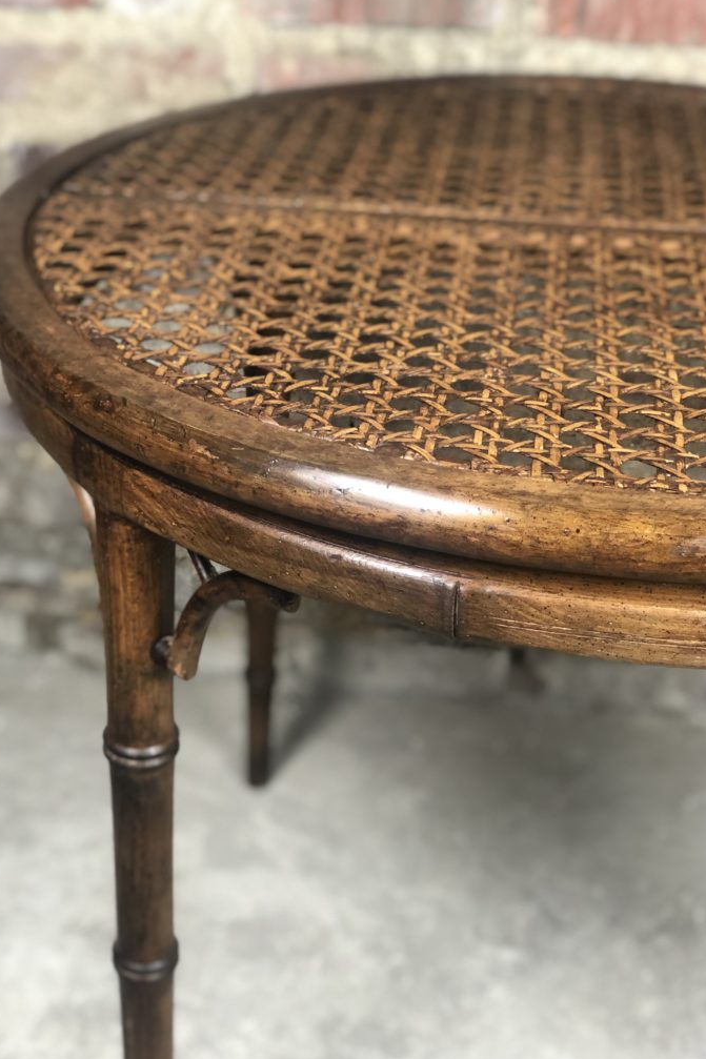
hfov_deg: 24.6
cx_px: 338
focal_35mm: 55
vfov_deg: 36.3
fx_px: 1618
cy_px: 526
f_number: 2.4
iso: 125
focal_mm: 6
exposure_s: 1/25
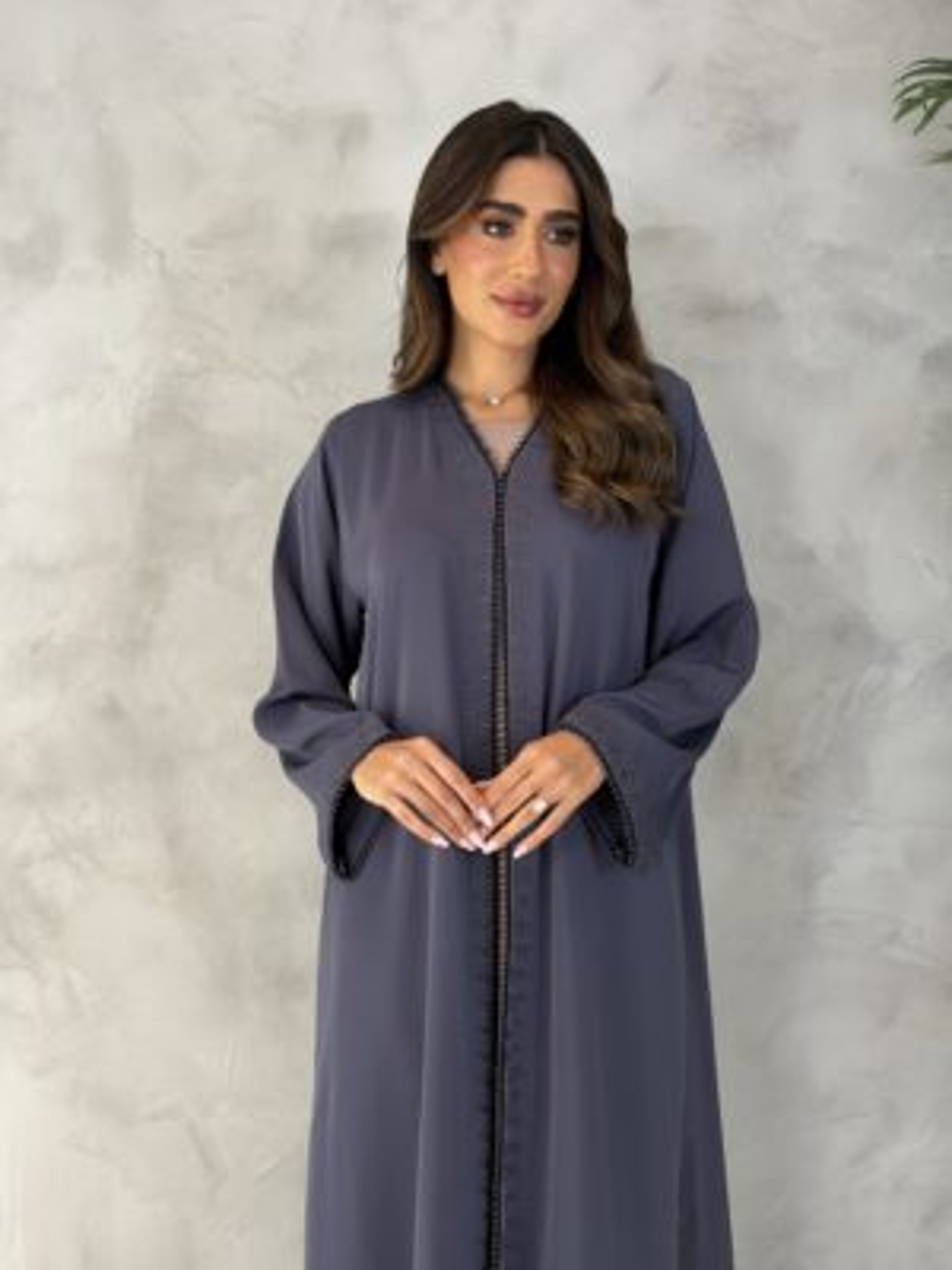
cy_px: 635
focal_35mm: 48
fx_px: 1760
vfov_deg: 39.7
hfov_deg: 30.3
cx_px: 476
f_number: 1.78
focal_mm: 6.76
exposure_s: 1/154
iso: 50
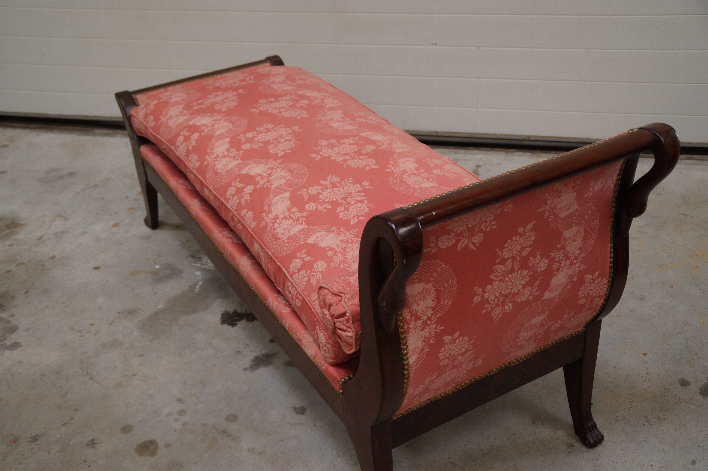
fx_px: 826
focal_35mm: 42
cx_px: 354
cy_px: 236
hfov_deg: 46.4
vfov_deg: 31.9
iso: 320
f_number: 4
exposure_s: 1/60
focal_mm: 28
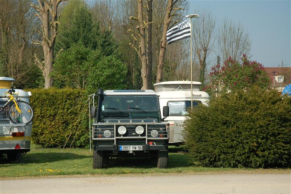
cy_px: 97
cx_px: 146
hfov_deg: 21.9
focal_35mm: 93
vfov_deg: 14.7
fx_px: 751
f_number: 6.3
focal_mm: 62
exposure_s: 1/640
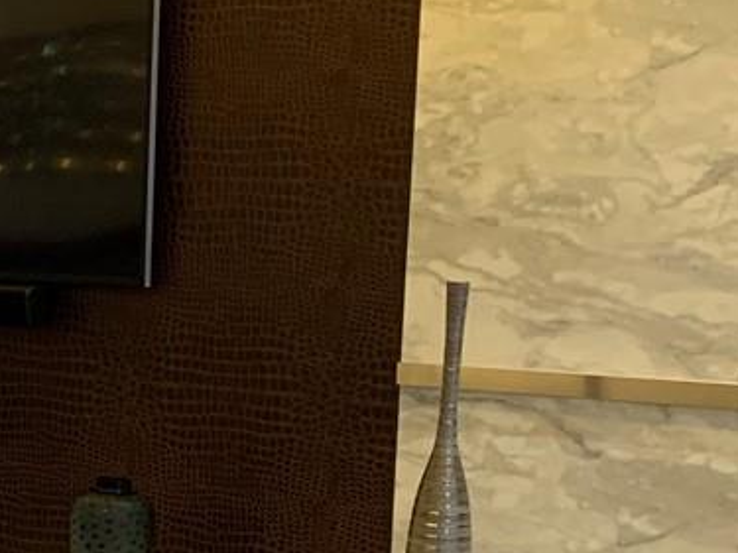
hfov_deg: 15.2
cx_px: -604
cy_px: 415
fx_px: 2366
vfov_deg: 13.3
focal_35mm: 111
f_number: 1.8
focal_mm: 4.25
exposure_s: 1/60
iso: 200
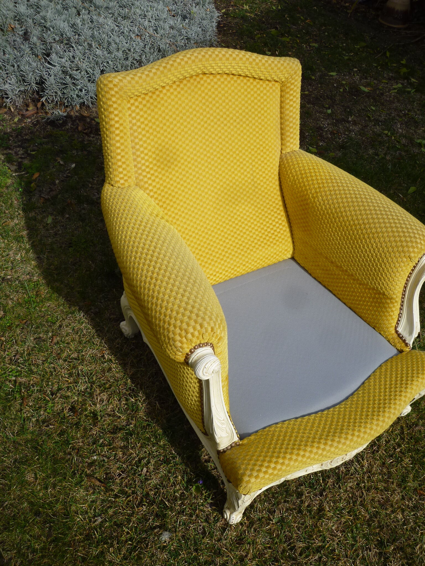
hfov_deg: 45.4
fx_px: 507
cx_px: 212
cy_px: 283
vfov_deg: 58.4
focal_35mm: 31
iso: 80
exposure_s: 1/500
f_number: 4
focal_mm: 5.5
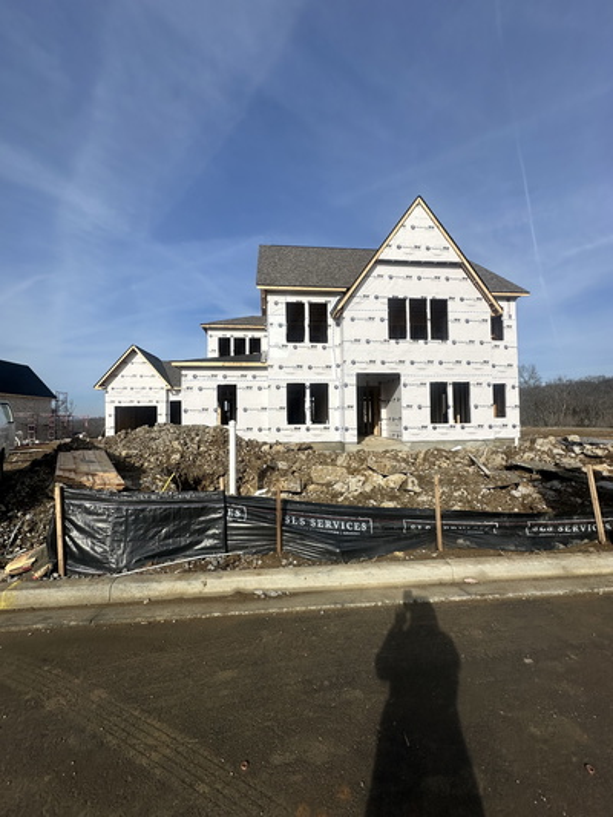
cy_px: 408
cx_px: 306
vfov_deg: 102.1
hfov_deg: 85.7
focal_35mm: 14
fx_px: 330
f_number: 2.2
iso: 50
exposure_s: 1/5051
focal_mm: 2.22
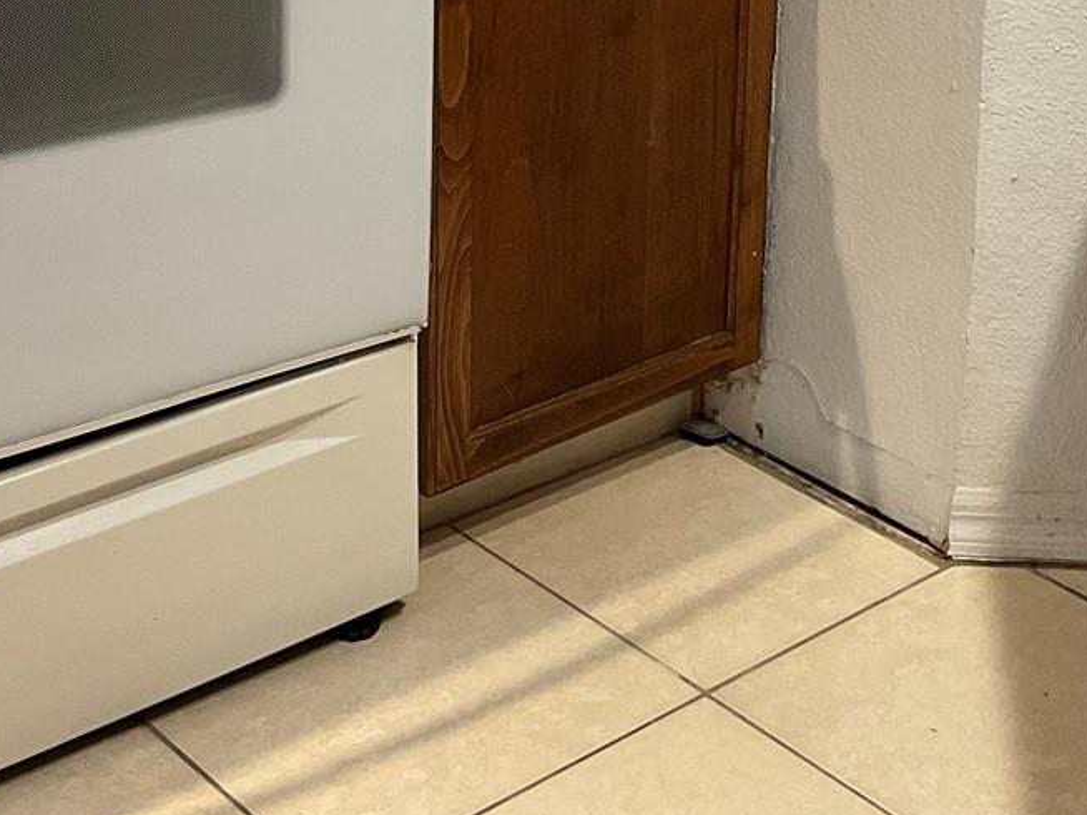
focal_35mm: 71
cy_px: -30
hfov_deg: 27.1
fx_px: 2229
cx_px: 804
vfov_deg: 20.0
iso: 125
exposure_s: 1/60
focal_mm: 3
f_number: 1.8
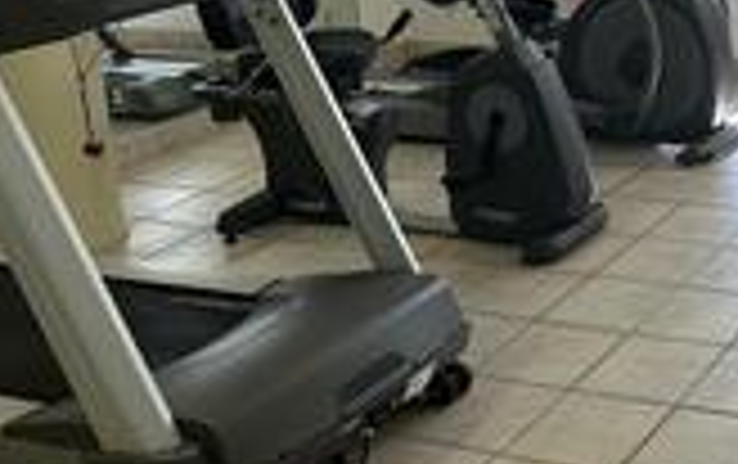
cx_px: 855
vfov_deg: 20.2
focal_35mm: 62
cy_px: -23
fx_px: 1249
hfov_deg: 29.0
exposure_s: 1/158
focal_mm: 6.86
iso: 64
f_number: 1.78
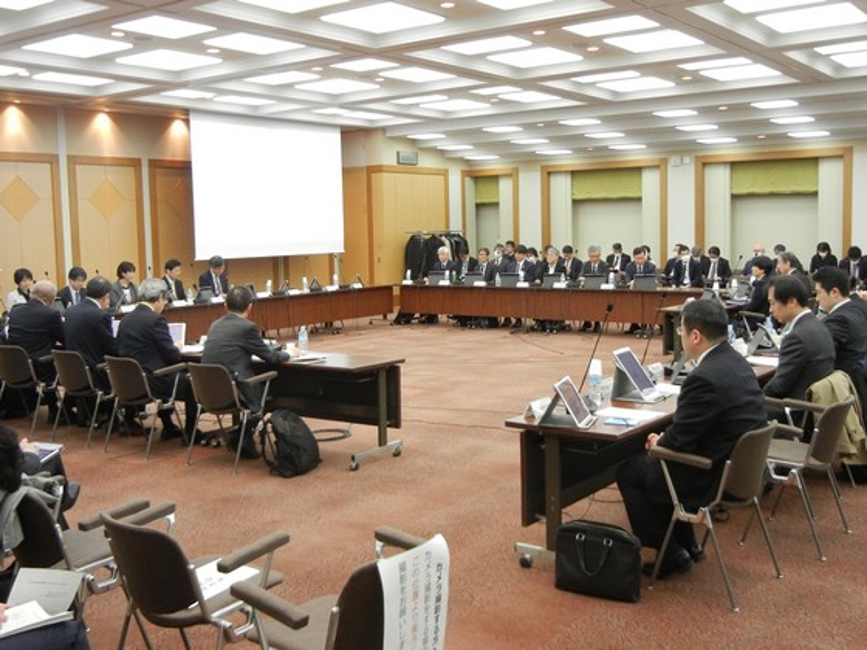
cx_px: 434
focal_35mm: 34
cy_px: 325
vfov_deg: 41.8
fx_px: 852
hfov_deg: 54.0
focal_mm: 6.2
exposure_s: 1/60
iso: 394
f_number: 3.6
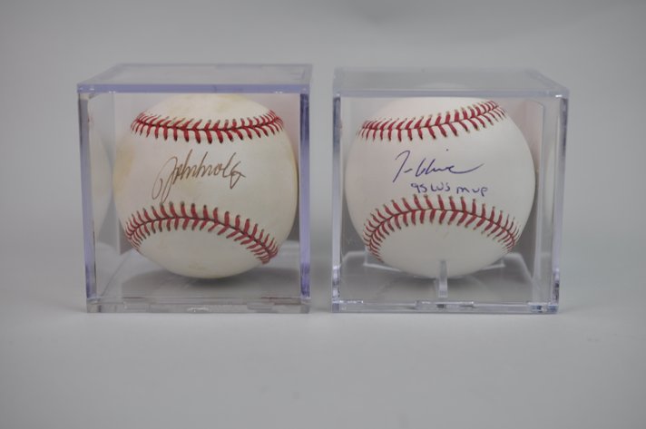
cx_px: 323
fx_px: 1075
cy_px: 214
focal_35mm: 60
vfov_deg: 22.6
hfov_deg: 33.4
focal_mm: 40
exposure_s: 1/60
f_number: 4
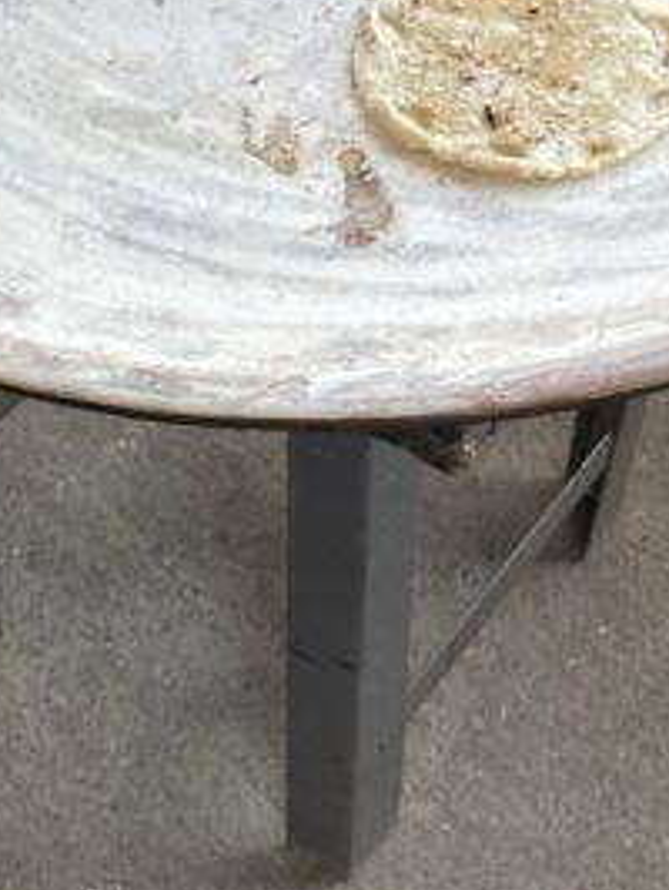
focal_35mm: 100
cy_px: -77
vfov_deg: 18.9
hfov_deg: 14.8
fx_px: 2573
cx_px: 428
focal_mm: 4.2
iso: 32
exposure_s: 1/190
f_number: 1.6
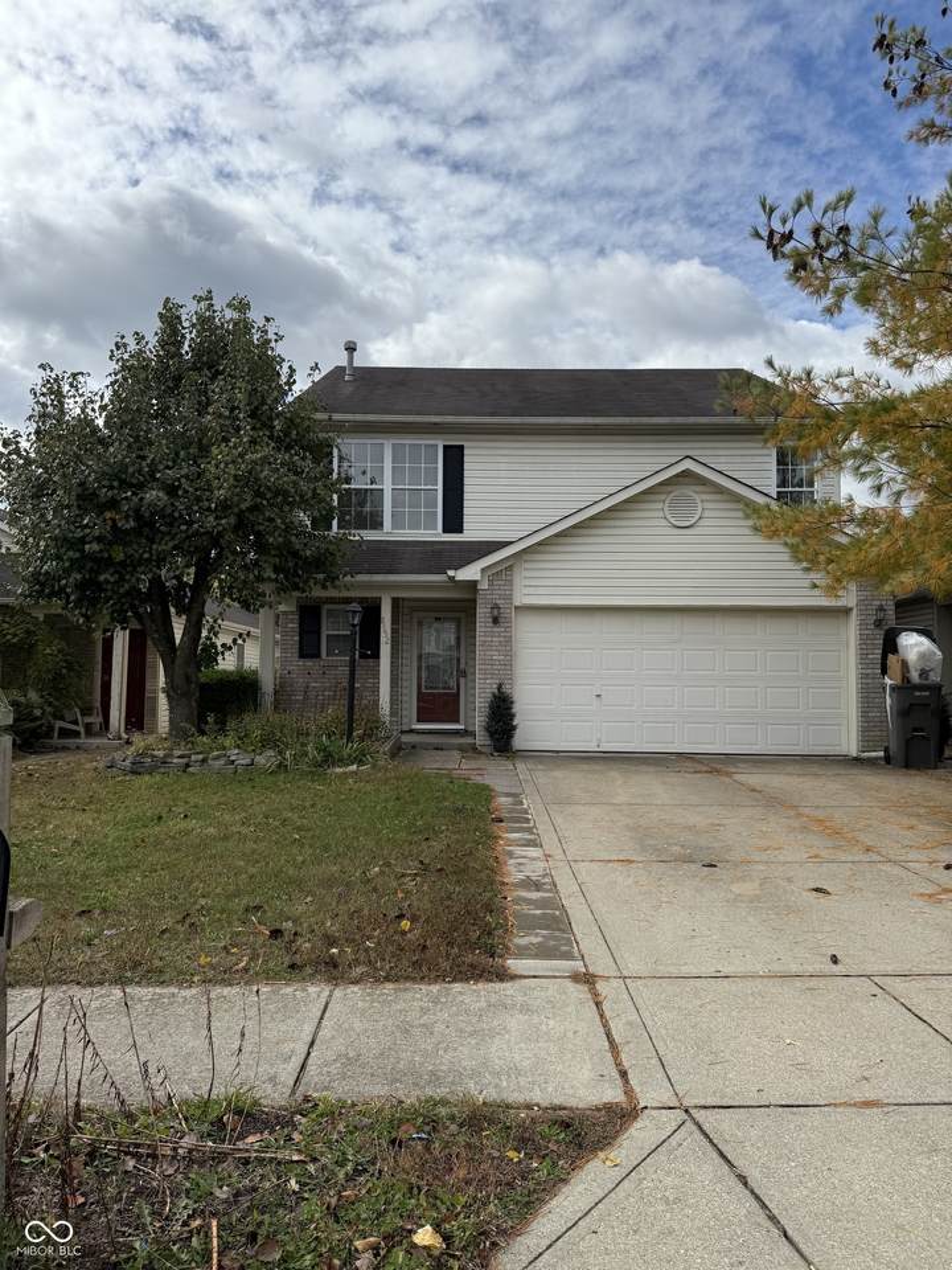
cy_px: 635
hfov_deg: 56.8
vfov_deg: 71.6
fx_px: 880
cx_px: 476
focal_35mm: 24
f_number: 1.78
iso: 80
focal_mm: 6.76
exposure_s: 1/5714
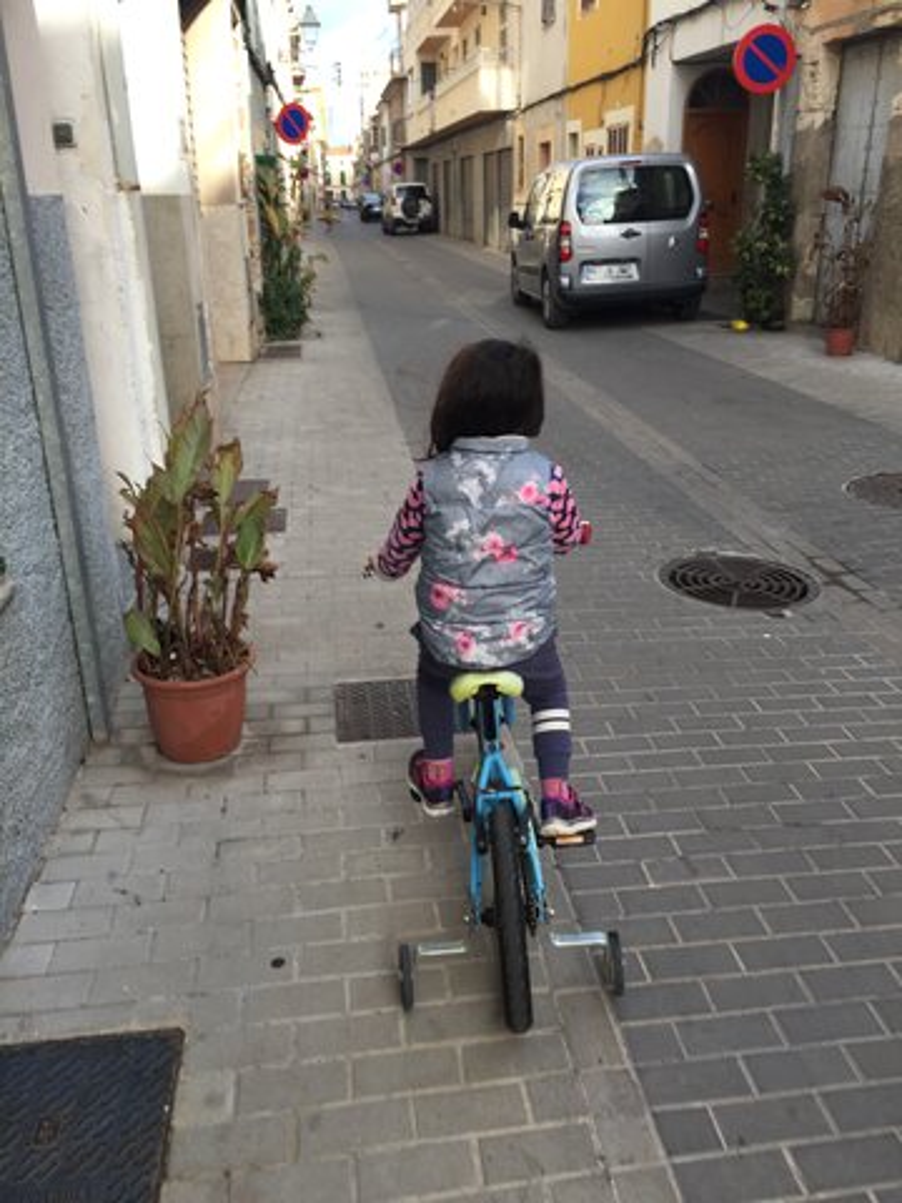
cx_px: 451
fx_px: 1008
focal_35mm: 29
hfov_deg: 48.2
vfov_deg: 61.7
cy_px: 602
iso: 32
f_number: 2.2
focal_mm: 4.15
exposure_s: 1/273
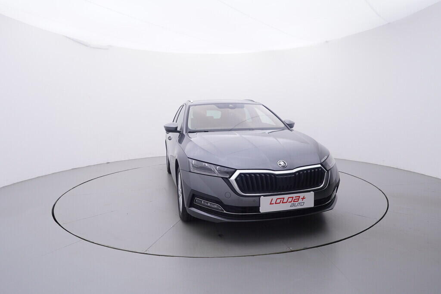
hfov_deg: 77.3
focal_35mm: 22
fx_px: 276
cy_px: 147
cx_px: 220
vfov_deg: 56.2
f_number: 5
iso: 200
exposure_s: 1/80
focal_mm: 15
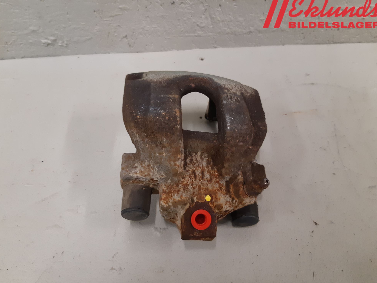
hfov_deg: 65.3
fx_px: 294
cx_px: 184
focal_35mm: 27
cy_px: 143
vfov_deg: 51.4
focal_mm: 3.93
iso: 160
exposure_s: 1/50
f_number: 1.7
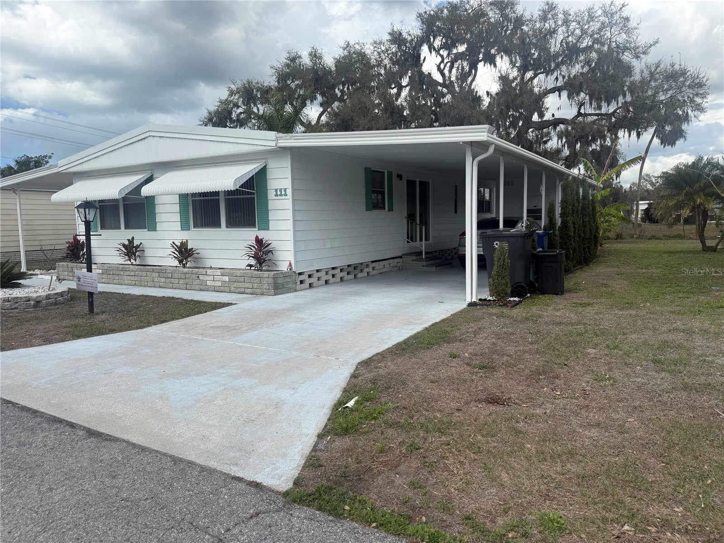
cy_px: 272
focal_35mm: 24
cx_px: 362
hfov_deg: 71.6
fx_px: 502
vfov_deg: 56.8
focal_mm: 6.76
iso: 80
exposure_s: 1/4405
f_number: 1.78
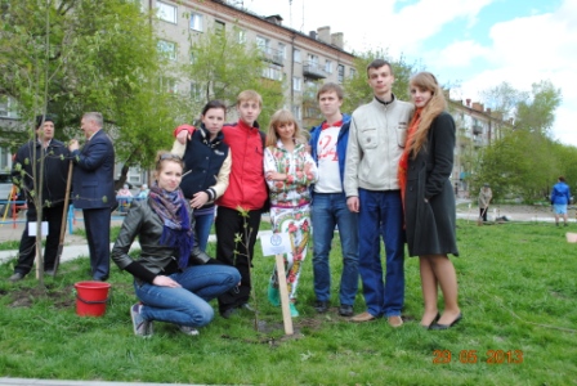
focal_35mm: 33
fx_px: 530
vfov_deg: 40.1
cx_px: 288
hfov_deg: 57.2
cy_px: 193
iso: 100
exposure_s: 1/125
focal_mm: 22
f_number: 5.6
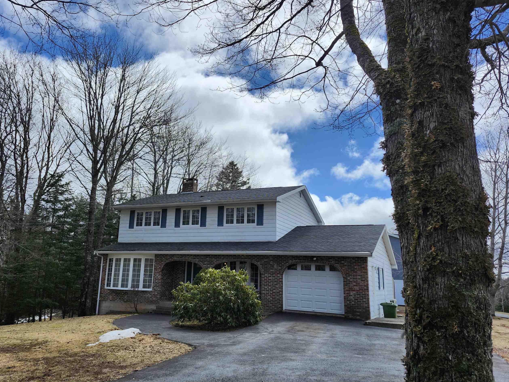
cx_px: 217
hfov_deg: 63.1
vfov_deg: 49.8
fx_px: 412
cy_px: 187
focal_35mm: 28
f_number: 1.8
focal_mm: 5.54
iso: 25
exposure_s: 1/3427
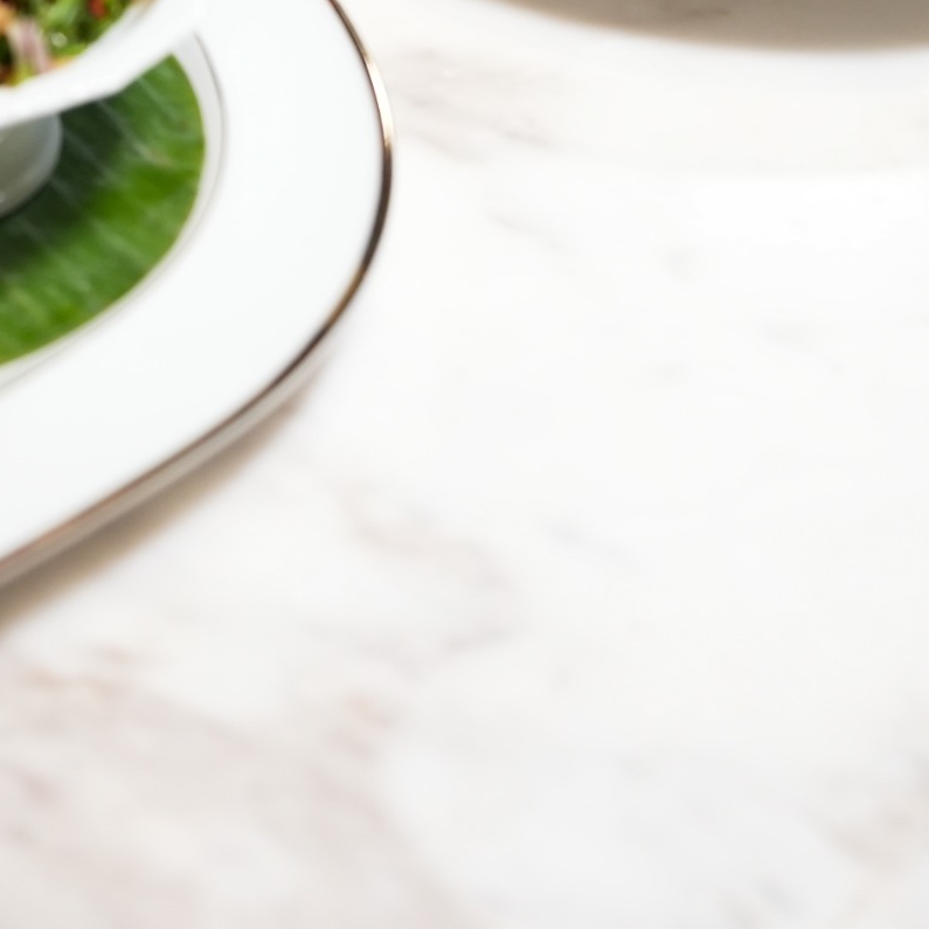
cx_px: -317
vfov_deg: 17.7
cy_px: -202
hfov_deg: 17.4
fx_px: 2824
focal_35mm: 93
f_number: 2.8
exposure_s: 1/60
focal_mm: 29
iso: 1000
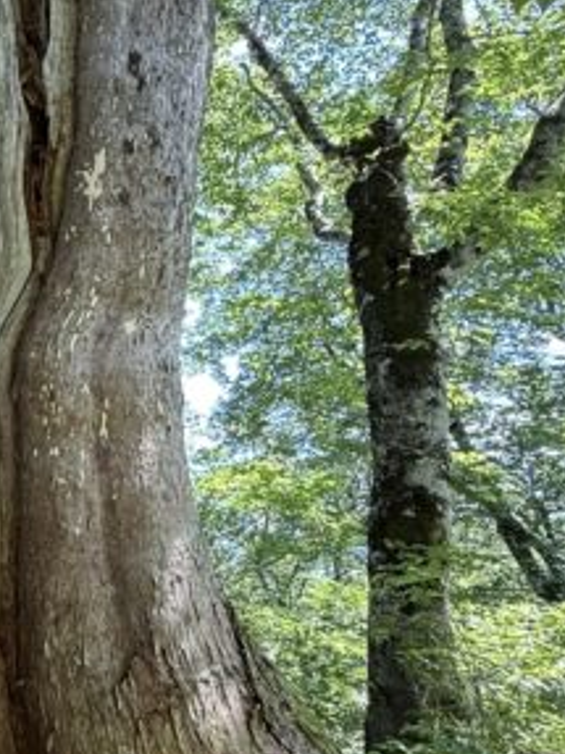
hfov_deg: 31.2
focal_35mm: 39
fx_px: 849
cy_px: 415
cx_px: -108
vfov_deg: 47.8
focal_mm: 2.22
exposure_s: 1/99
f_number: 2.2
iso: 160
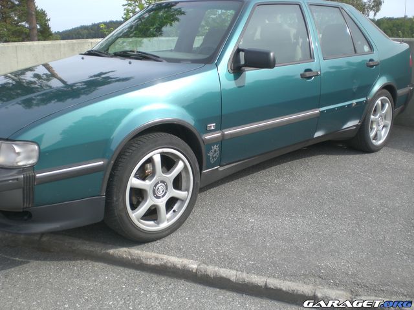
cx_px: 207
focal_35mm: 38
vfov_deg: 37.7
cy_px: 155
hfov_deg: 49.0
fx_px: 454
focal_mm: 6.3
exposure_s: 1/400
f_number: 3.1
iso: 50
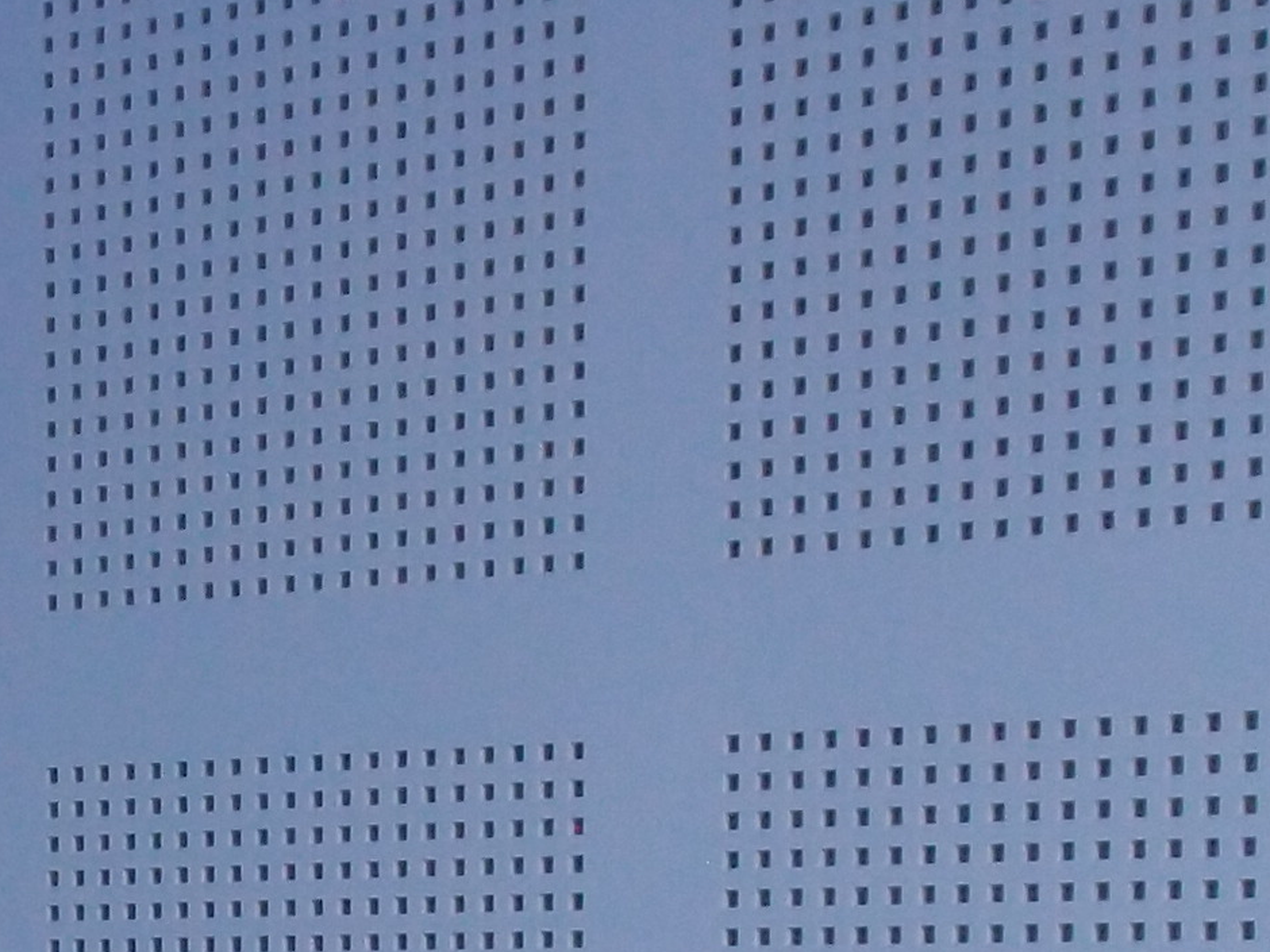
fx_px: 4843
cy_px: 1596
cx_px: -199
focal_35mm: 132
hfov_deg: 14.5
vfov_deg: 10.7
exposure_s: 1/125
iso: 400
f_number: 2.5
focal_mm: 7.41
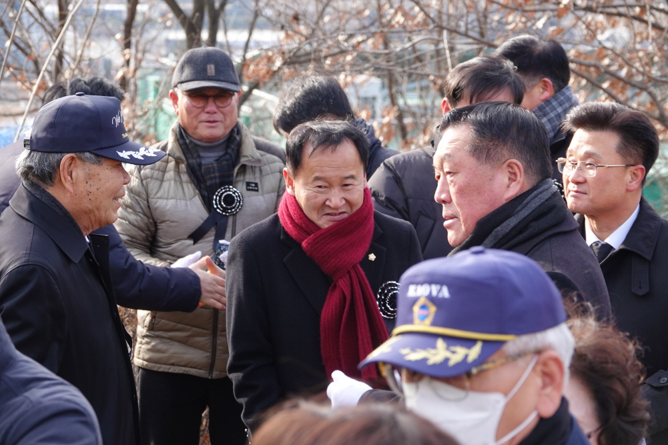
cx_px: 334
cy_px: 222
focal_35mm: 135
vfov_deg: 10.2
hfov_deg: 15.2
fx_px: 2504
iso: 160
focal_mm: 49.51
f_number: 4
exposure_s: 1/160
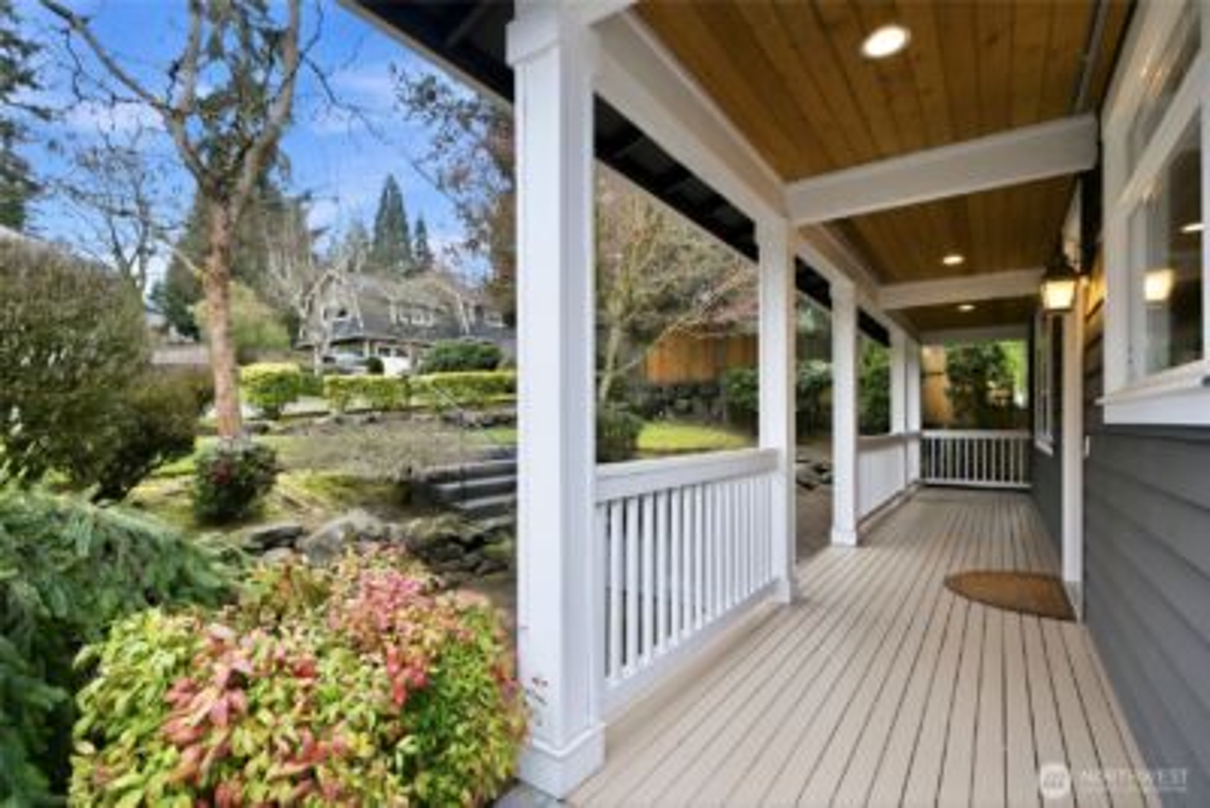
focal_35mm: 17
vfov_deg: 70.5
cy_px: 404
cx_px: 605
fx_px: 572
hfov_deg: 93.3
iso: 400
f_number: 9
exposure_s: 1/13
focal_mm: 17
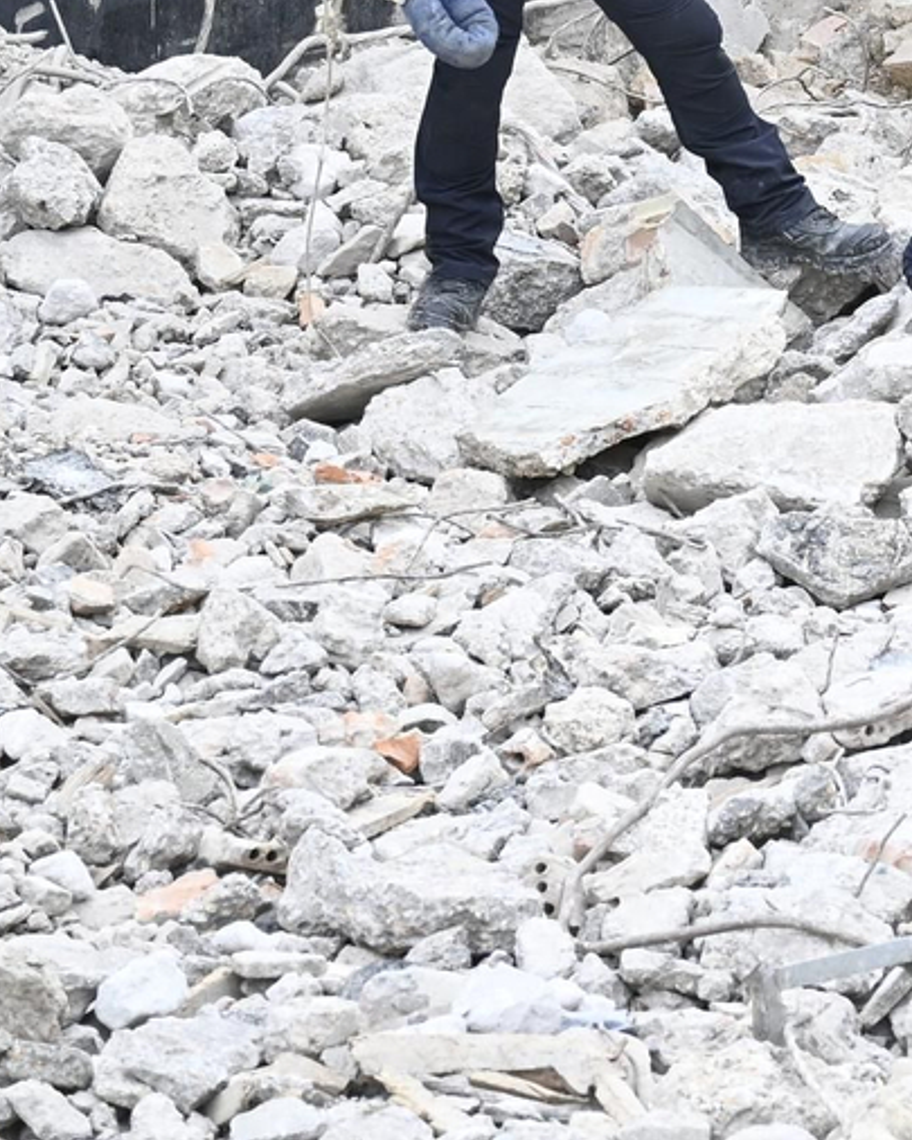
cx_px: 1142
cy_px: -29
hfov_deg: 3.5
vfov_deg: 4.4
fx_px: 14706
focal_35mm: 436
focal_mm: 98
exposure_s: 1/320
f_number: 5
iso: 320
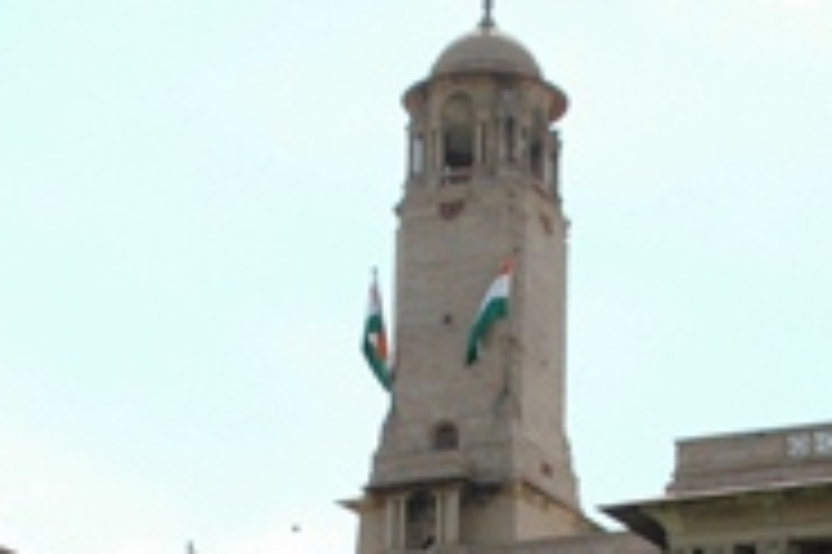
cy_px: 734
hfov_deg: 15.8
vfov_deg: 10.3
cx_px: 369
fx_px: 2995
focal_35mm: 130
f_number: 10
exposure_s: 1/400
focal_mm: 25
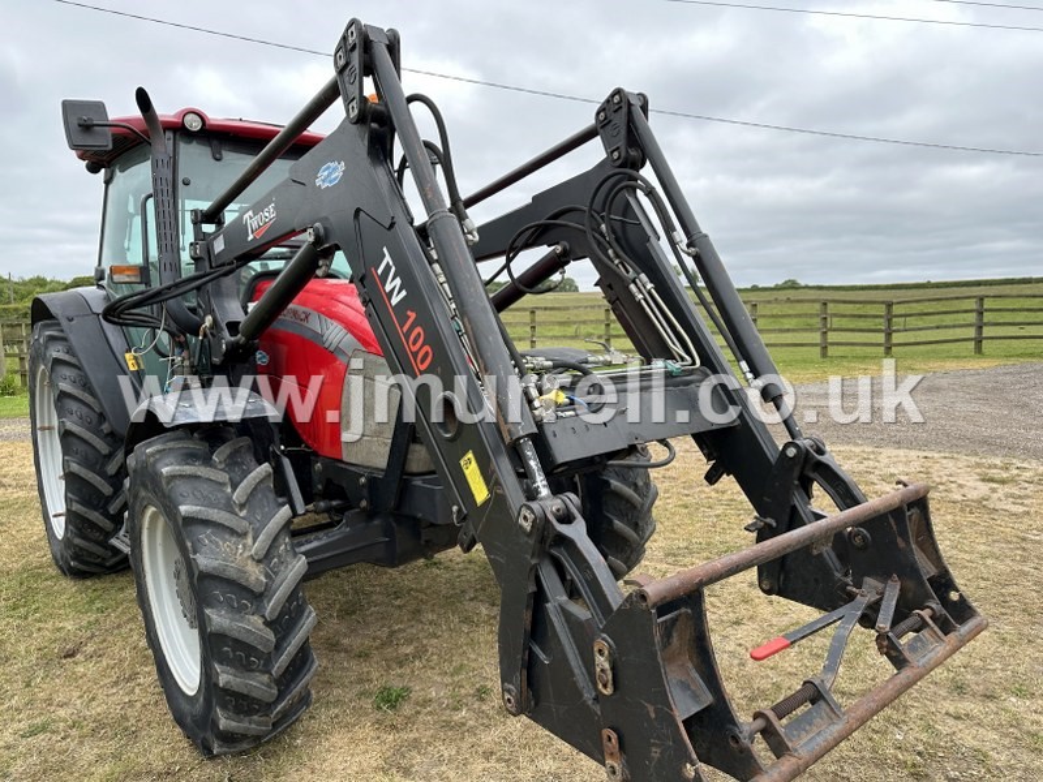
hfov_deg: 71.6
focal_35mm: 24
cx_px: 522
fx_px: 723
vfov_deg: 56.8
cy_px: 391
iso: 80
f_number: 1.78
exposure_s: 1/829
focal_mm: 6.86
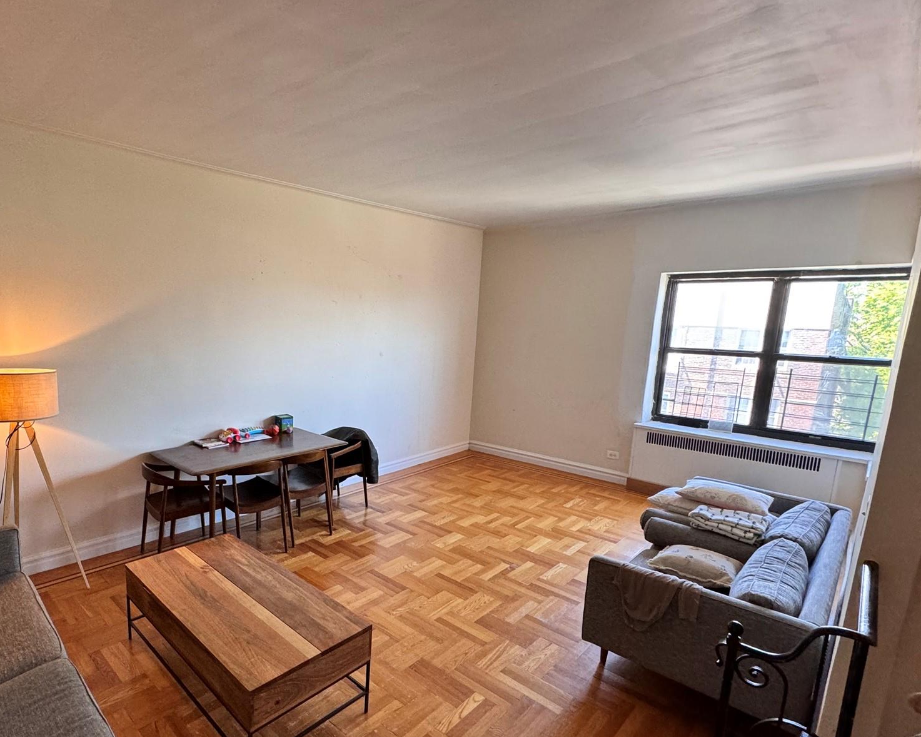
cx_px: 334
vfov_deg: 70.7
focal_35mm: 19
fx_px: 518
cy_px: 406
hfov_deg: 81.4
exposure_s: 1/120
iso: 250
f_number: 2.2
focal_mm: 2.22
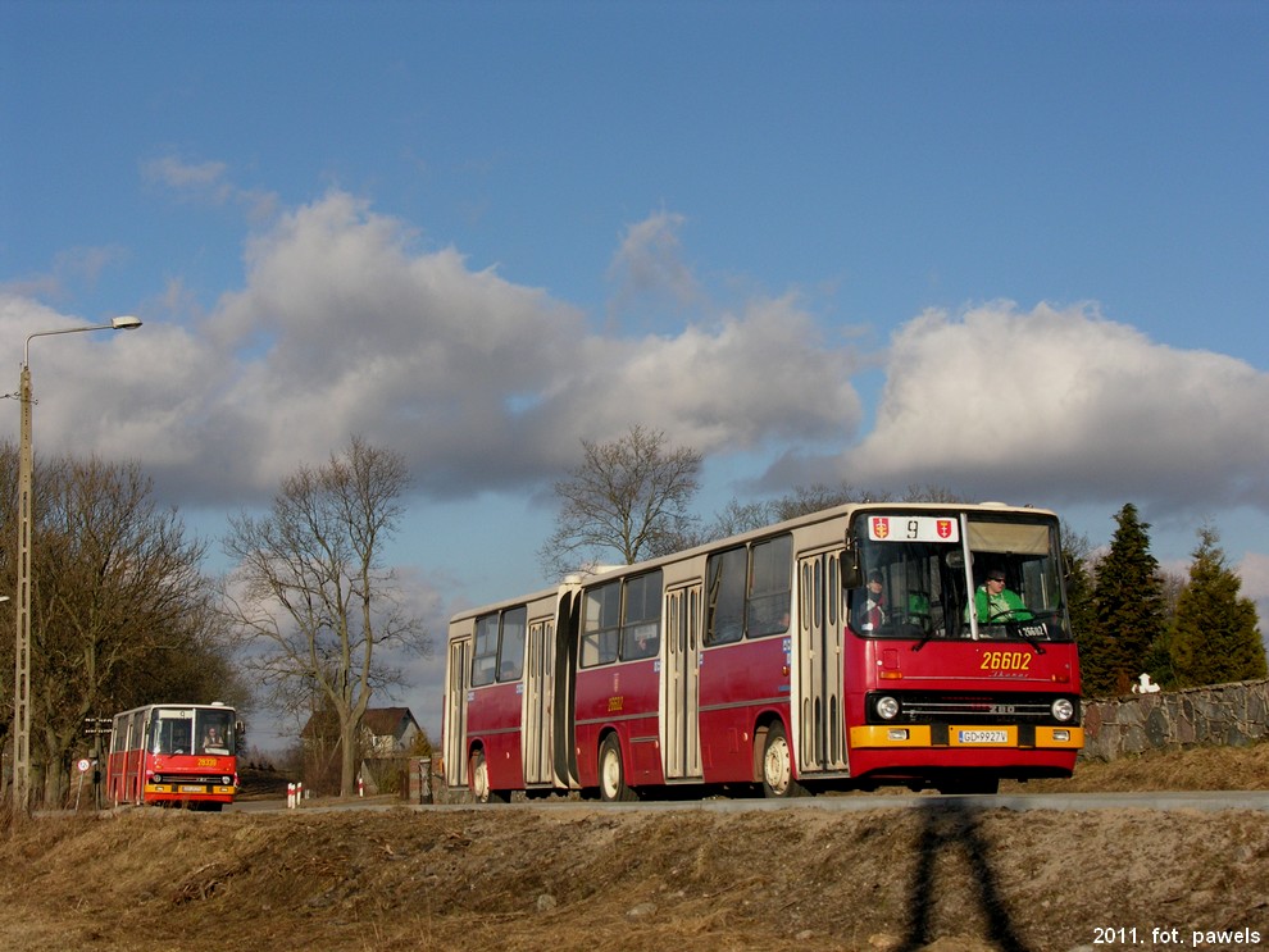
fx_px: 2603
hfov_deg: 27.4
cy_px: 476
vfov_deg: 20.7
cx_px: 634
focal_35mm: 71
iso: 100
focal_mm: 18
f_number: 5.2
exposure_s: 1/270
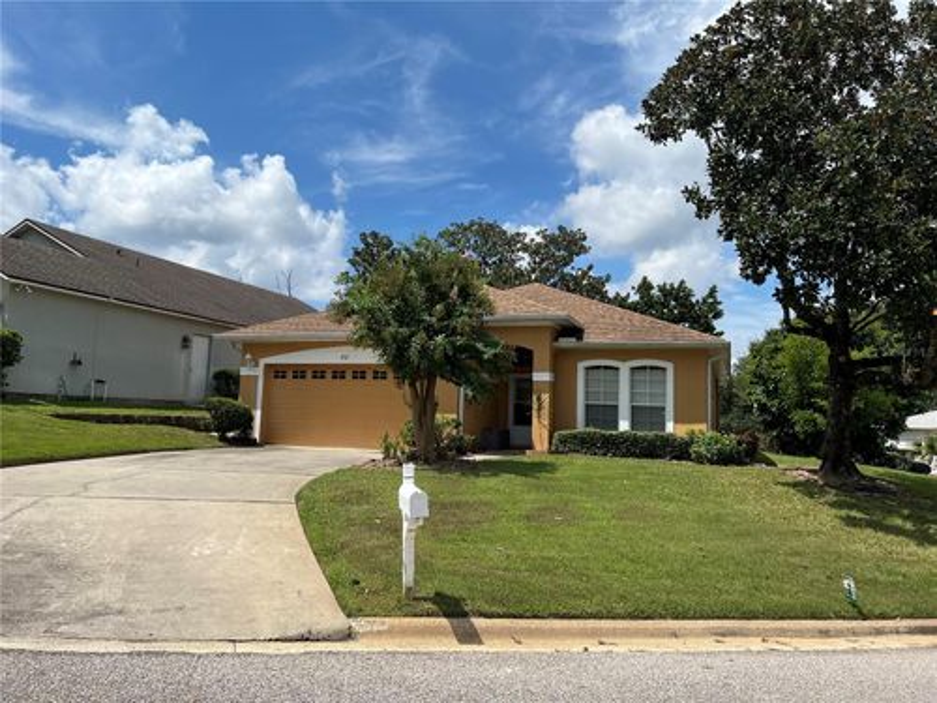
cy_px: 352
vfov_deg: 53.1
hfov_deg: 67.3
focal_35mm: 26
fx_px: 704
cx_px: 468
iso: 50
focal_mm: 5.7
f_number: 1.5
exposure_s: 1/6579
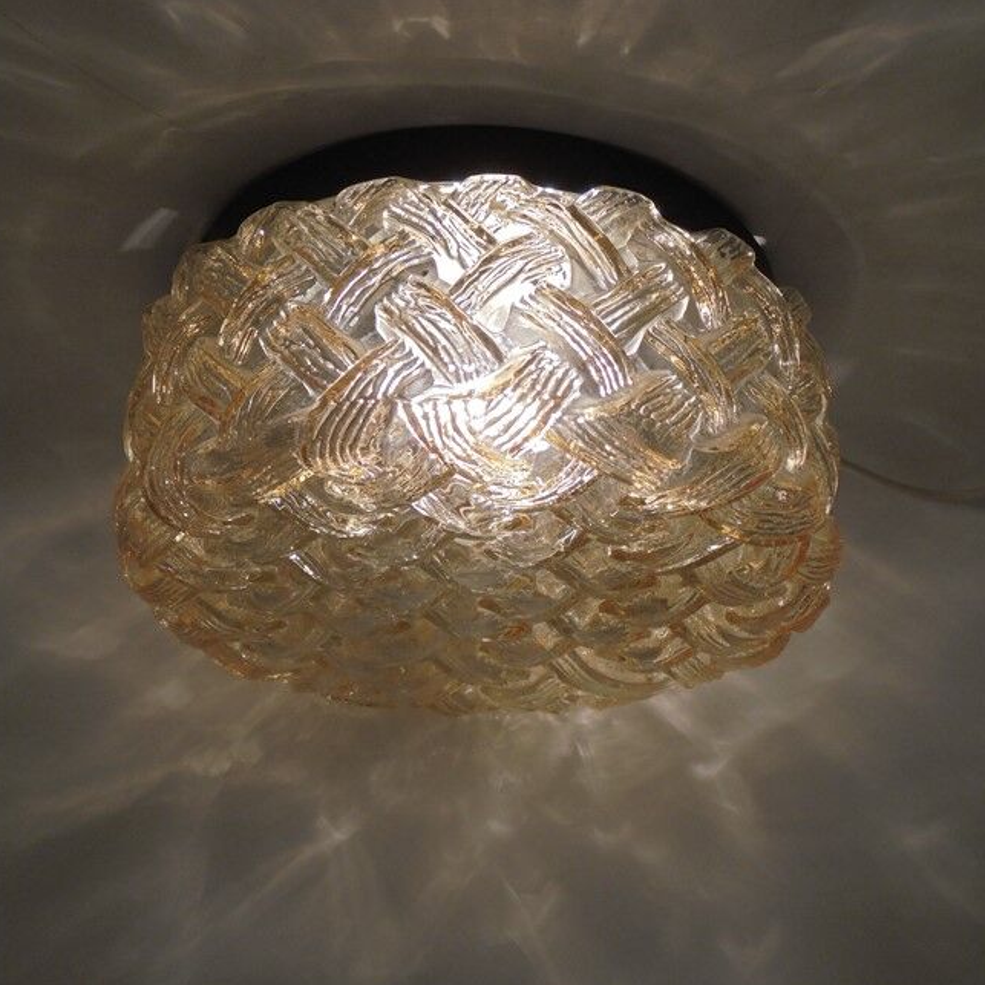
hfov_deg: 36.1
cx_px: 499
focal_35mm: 47
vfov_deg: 35.9
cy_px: 391
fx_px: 1513
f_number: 4.2
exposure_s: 1/400
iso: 100
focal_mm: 6.9
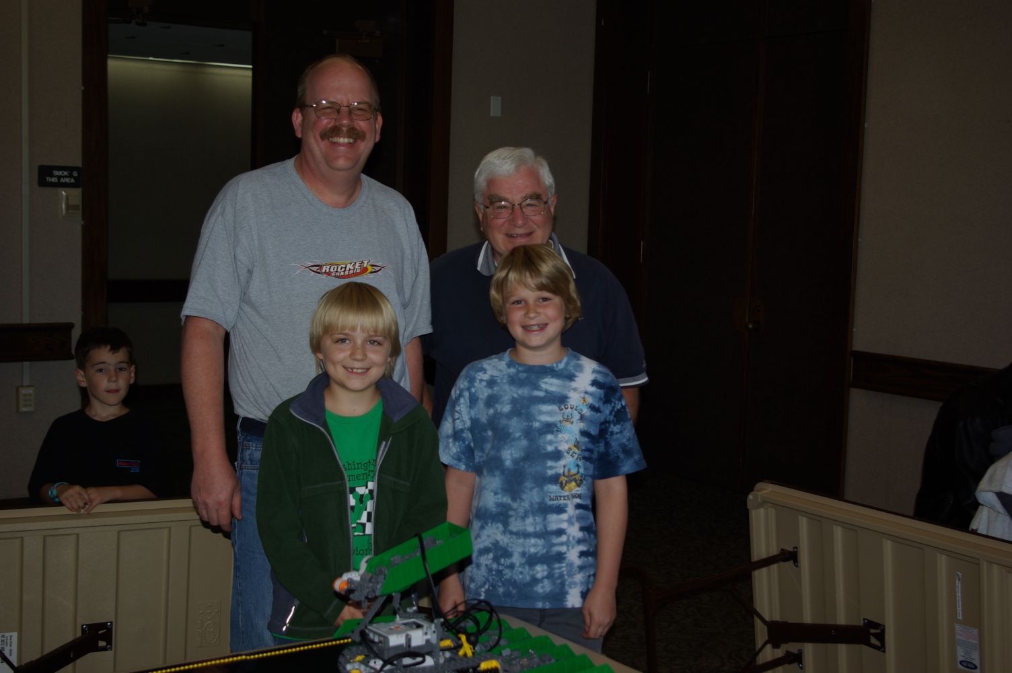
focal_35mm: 50
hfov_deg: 40.0
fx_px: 1390
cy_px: 336
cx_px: 506
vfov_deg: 27.2
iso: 100
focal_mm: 33
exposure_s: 1/50
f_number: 4
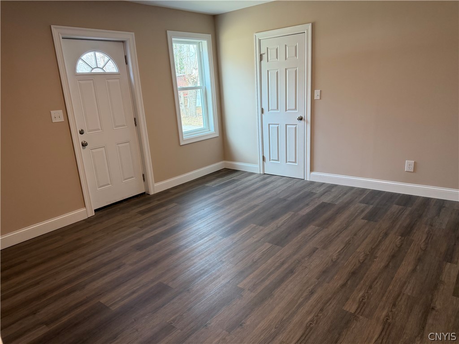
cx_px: 230
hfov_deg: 71.6
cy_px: 172
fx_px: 318
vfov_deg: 56.8
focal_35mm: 24
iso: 200
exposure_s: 1/185
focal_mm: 6.76
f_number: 1.78
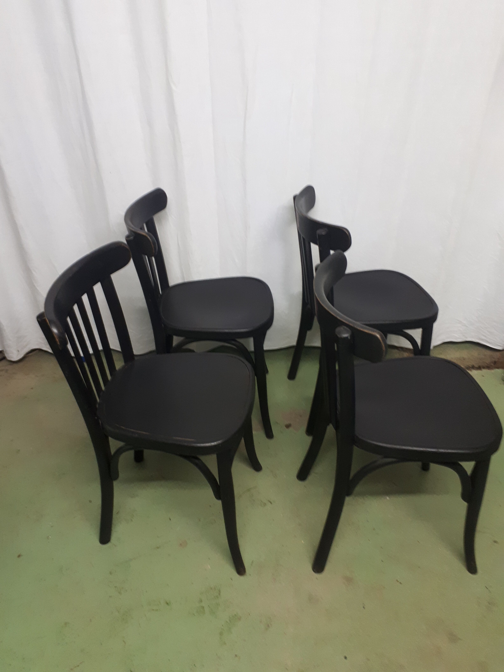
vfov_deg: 65.3
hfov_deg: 51.4
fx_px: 524
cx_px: 252
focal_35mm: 27
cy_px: 336
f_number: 1.9
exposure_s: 1/17
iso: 200
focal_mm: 3.6
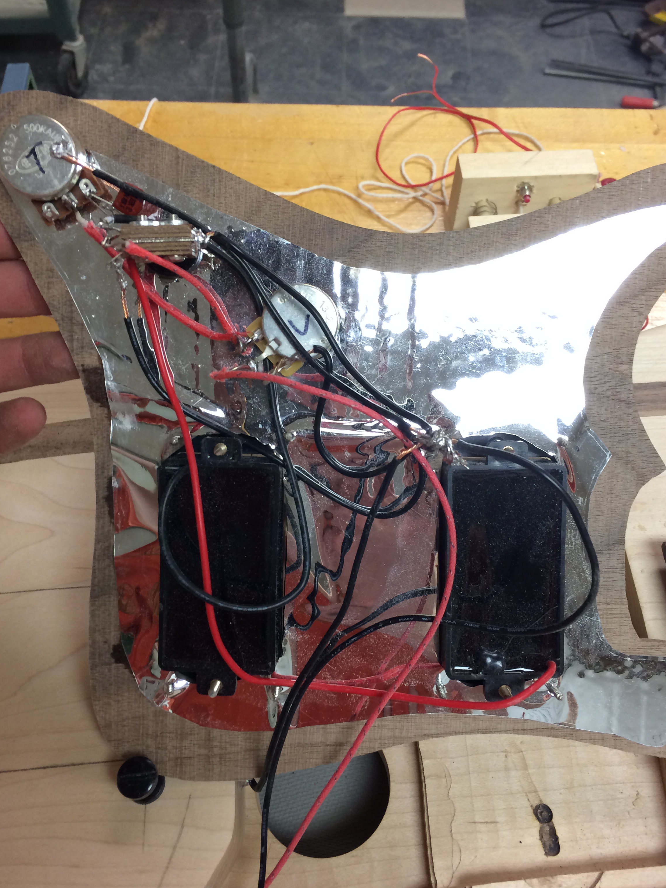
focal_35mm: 32
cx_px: 343
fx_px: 821
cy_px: 429
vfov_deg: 56.8
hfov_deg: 44.2
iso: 80
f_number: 2.2
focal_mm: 4.12
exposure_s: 1/30
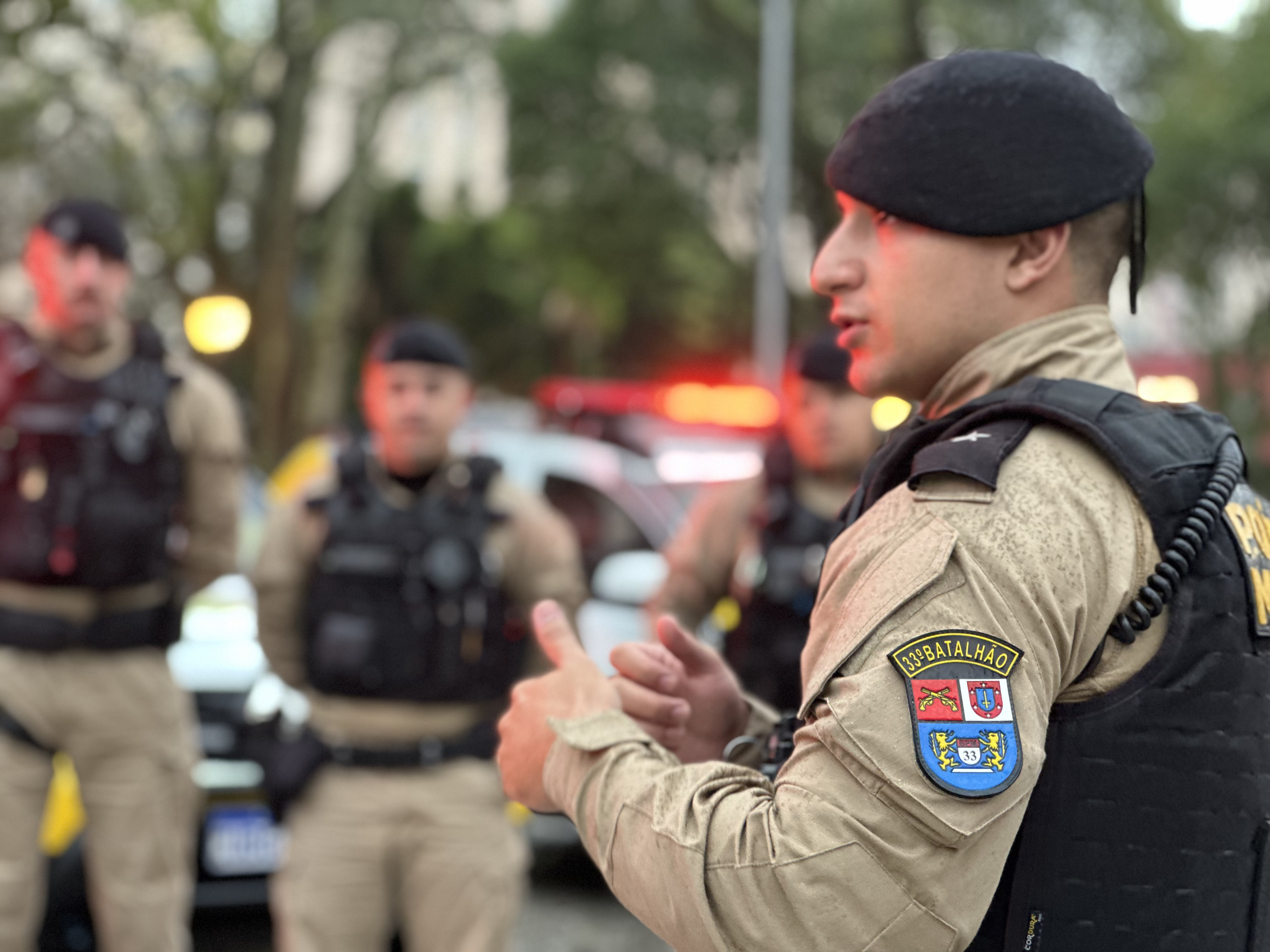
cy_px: 476
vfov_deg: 19.1
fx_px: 2825
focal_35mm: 77
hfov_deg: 25.3
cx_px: 635
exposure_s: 1/40
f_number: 2.8
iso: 200
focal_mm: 9
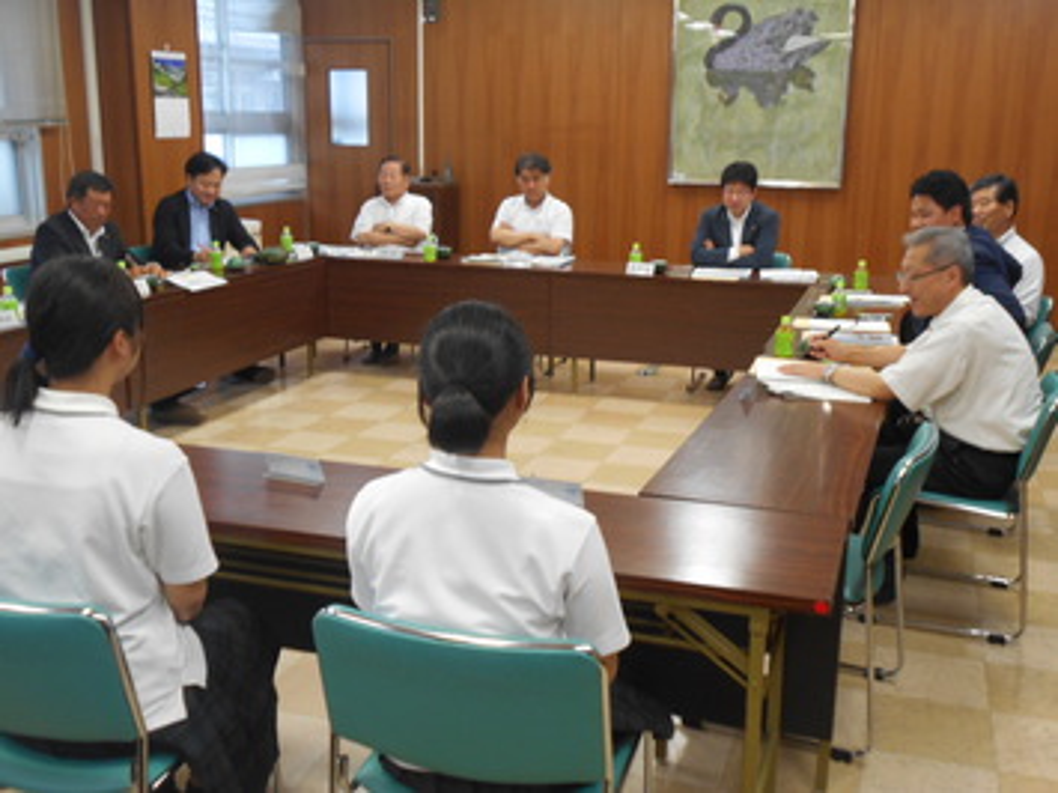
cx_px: 529
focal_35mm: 37
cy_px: 396
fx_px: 1130
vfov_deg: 38.6
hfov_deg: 50.2
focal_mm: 6.7
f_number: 3.9
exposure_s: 1/30
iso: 200
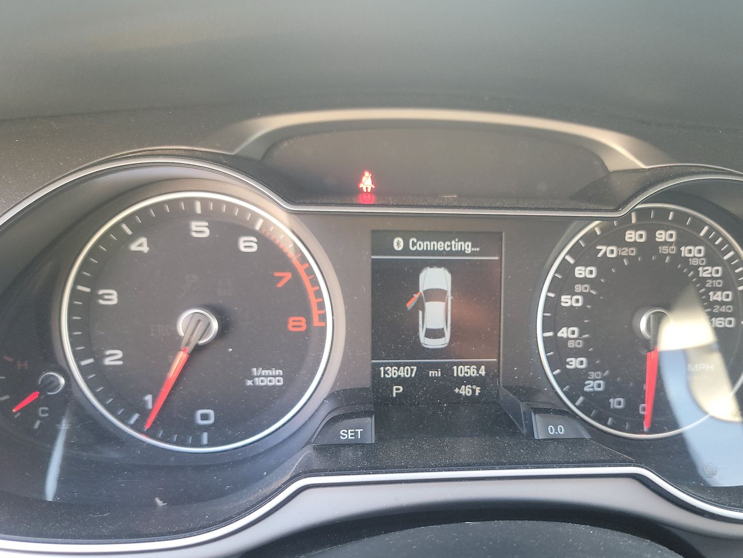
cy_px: 337
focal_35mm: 29
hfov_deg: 61.5
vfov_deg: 47.9
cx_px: 408
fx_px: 622
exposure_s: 1/59
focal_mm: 6.7
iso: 470
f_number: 1.8
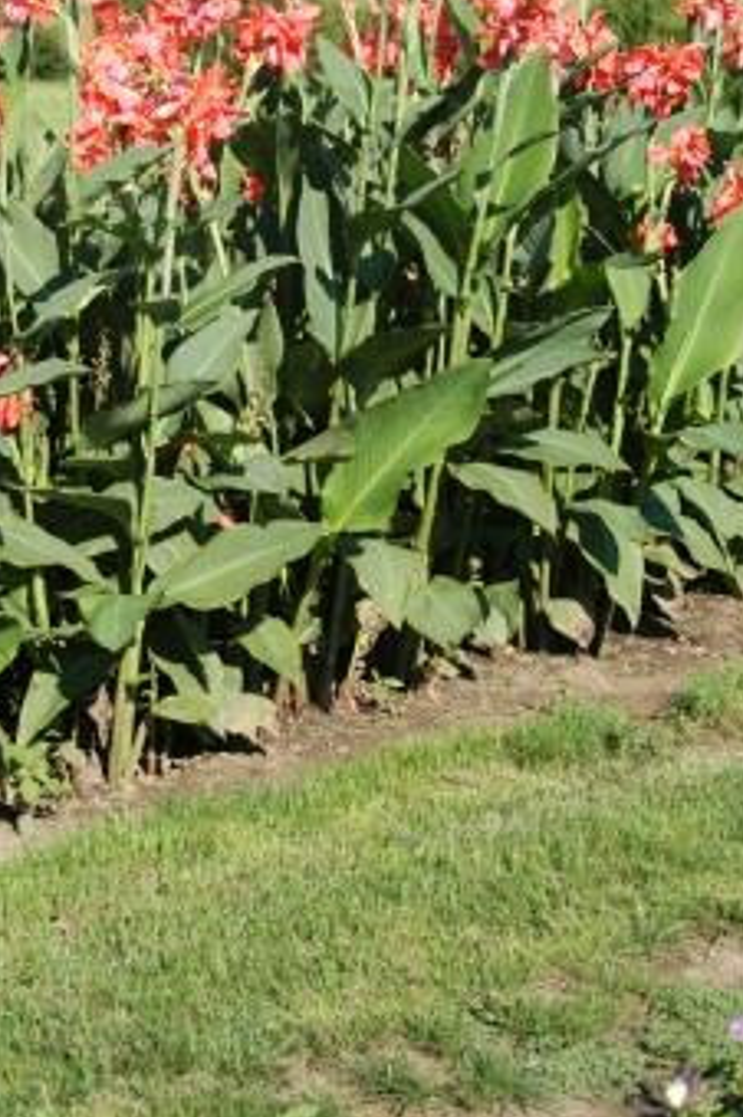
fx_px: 2699
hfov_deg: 15.7
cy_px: 411
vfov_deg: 23.3
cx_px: 266
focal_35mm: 87
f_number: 4.5
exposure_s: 1/800
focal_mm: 44
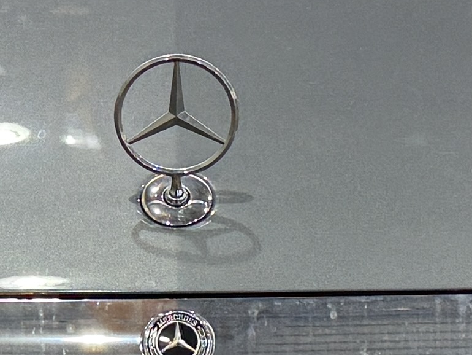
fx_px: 2428
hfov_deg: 11.1
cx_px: 191
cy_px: 148
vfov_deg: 8.3
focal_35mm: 178
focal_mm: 6.76
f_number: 1.78
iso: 100
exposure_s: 1/120
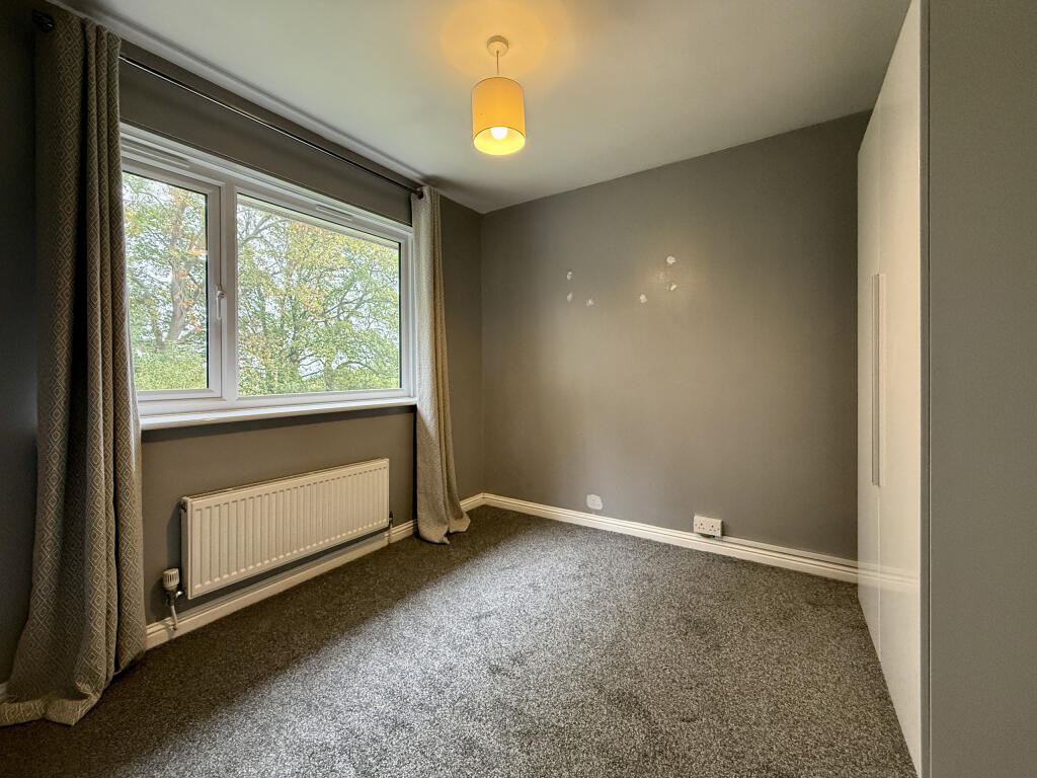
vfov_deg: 85.7
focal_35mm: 14
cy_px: 389
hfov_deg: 102.1
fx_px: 419
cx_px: 518
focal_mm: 2.22
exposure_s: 1/100
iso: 400
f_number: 2.2
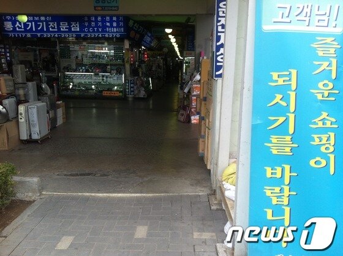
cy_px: 128
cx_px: 172
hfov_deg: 52.7
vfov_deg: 40.6
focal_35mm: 35
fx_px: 346
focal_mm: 3.85
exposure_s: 1/170
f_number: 2.8
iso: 80
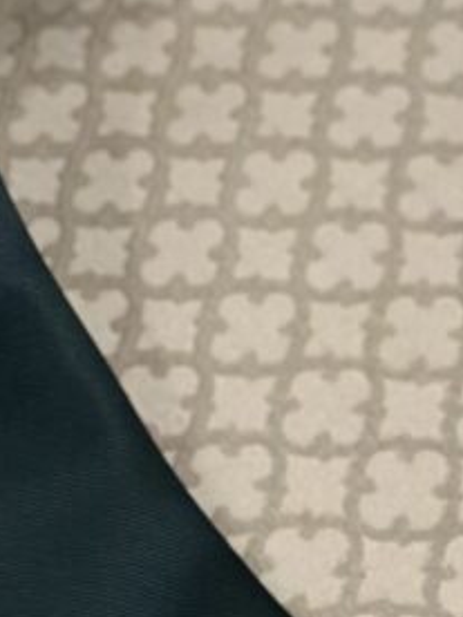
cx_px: -197
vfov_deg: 11.0
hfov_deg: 8.2
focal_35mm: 178
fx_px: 3174
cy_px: 60
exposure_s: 1/50
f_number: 1.78
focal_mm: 6.86
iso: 250
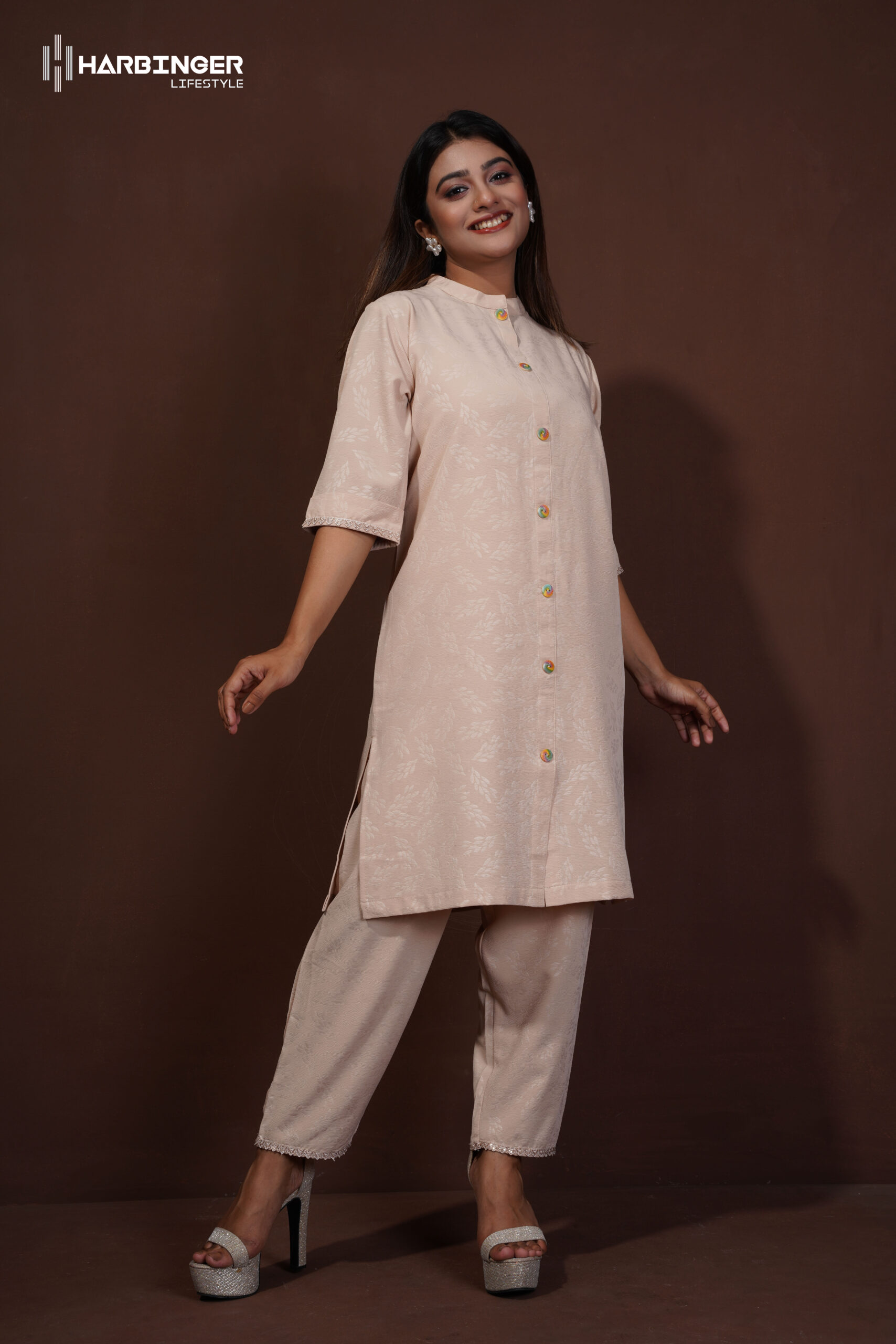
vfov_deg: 40.3
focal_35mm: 49
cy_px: 672
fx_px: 1832
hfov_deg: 27.5
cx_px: 448
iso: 125
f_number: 14
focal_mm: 49.1
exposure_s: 1/160
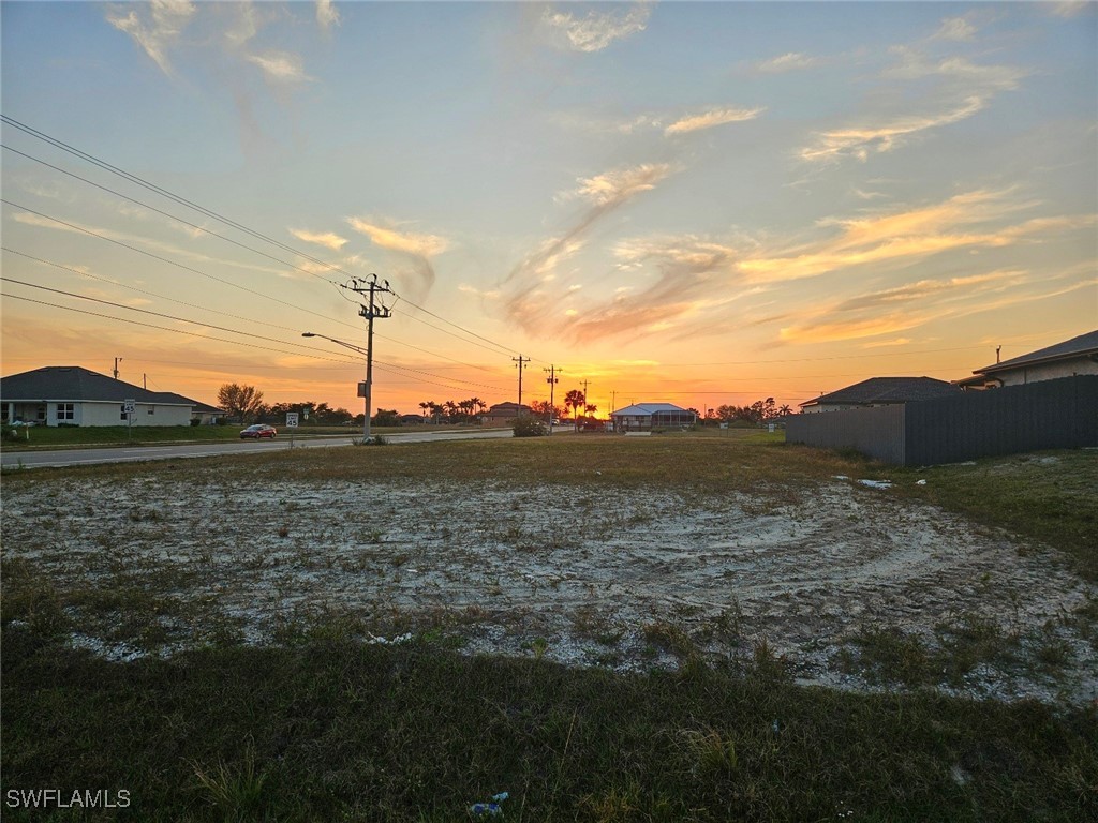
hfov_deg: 73.9
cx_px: 549
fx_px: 730
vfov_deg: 58.9
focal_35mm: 23
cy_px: 412
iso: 25
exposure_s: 1/175
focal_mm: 5.4
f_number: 1.8
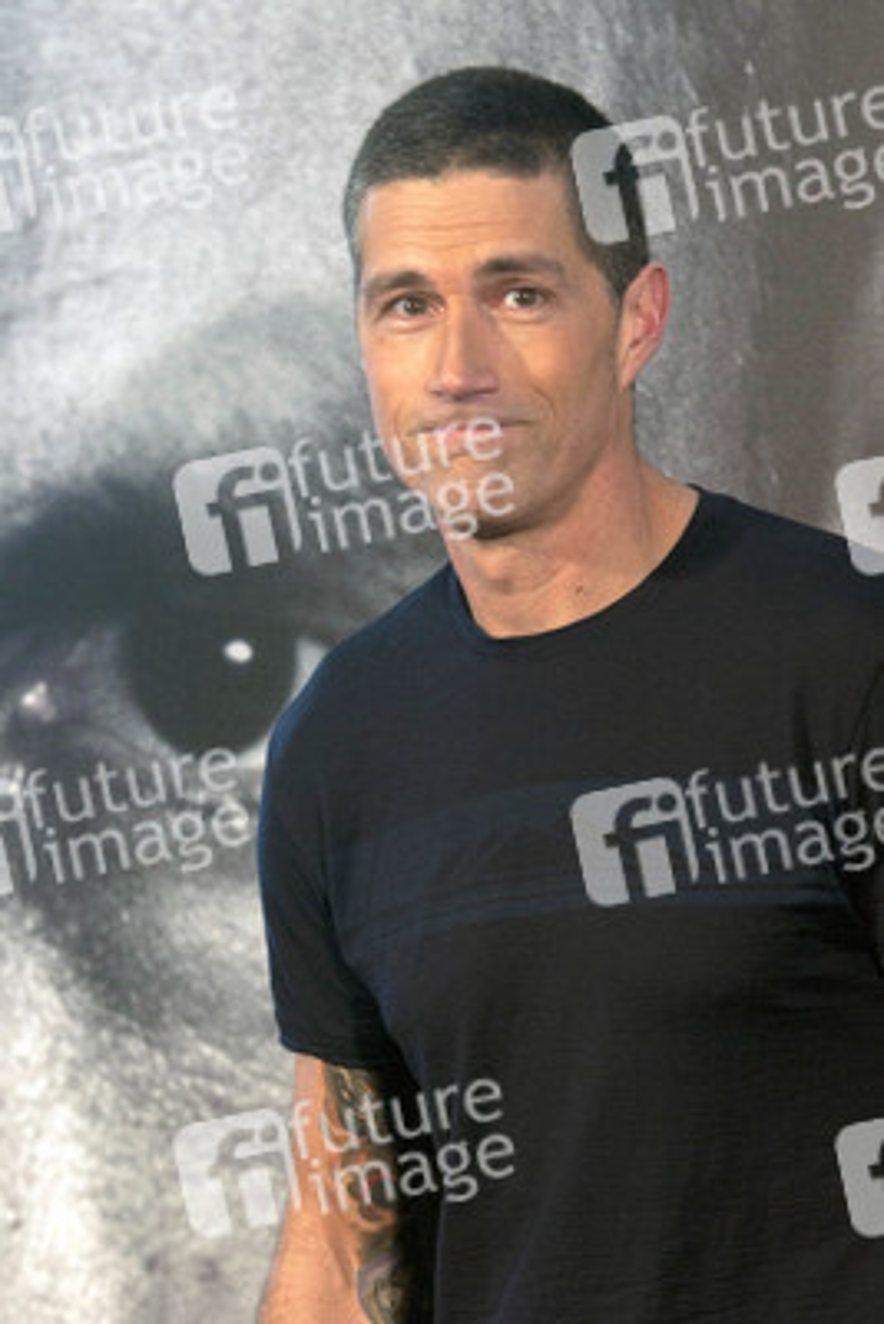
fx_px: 7452
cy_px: 662
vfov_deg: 10.2
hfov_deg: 6.8
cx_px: 442
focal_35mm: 202
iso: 800
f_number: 3.5
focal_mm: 135
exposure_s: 1/200
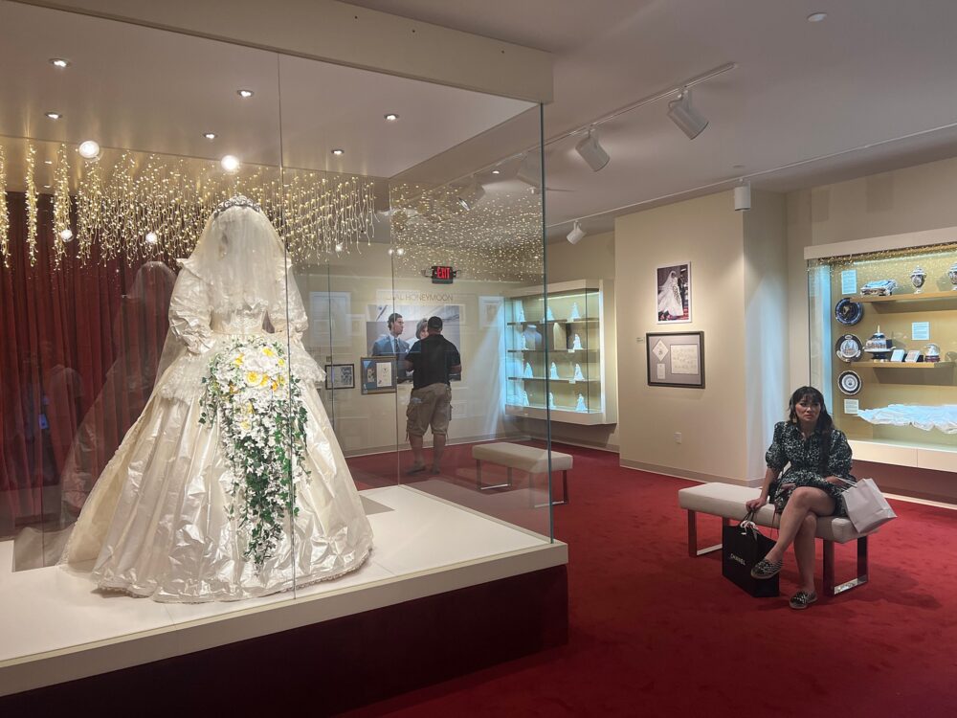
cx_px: 478
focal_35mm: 26
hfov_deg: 67.3
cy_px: 359
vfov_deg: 53.1
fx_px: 719
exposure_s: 1/120
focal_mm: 5.7
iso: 125
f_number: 1.5
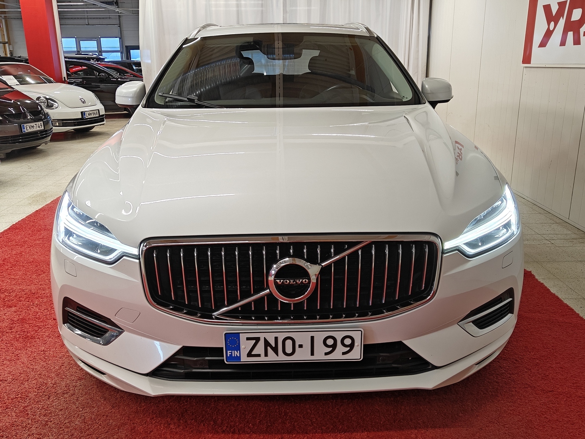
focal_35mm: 31
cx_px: 292
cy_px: 220
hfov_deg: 58.4
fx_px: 524
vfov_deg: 45.4
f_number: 1.8
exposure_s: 1/124
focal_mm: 5.59
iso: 50
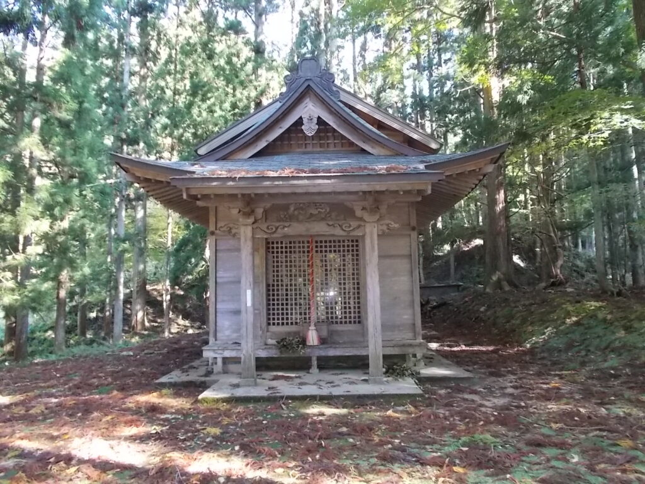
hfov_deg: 67.3
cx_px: 322
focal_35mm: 26
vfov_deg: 53.1
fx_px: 484
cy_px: 242
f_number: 3.2
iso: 320
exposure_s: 1/40
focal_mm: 4.6
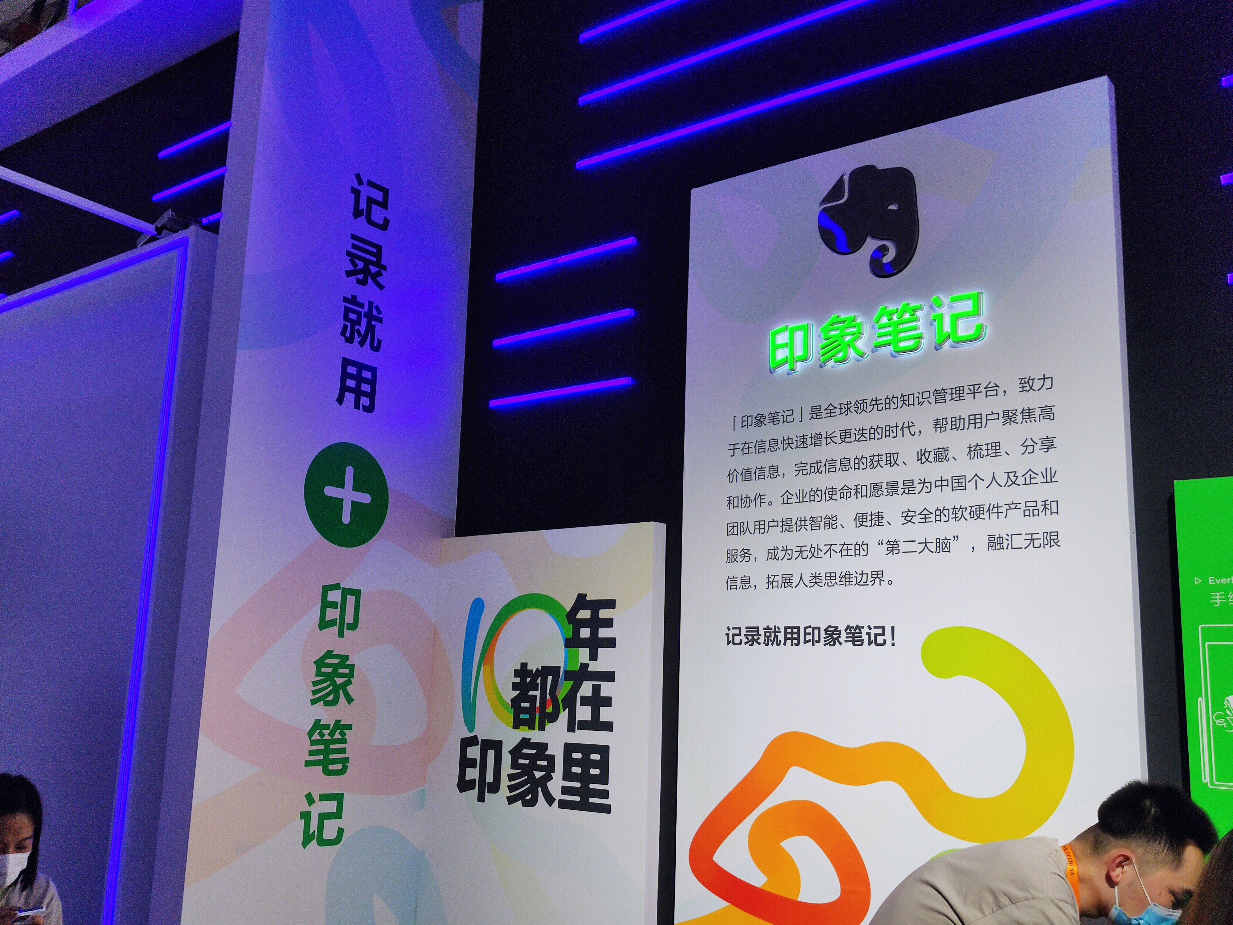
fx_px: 1175
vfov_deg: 42.9
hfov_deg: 55.4
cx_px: 616
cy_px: 462
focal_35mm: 33
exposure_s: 1/1617
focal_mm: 4.75
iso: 112
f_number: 1.75
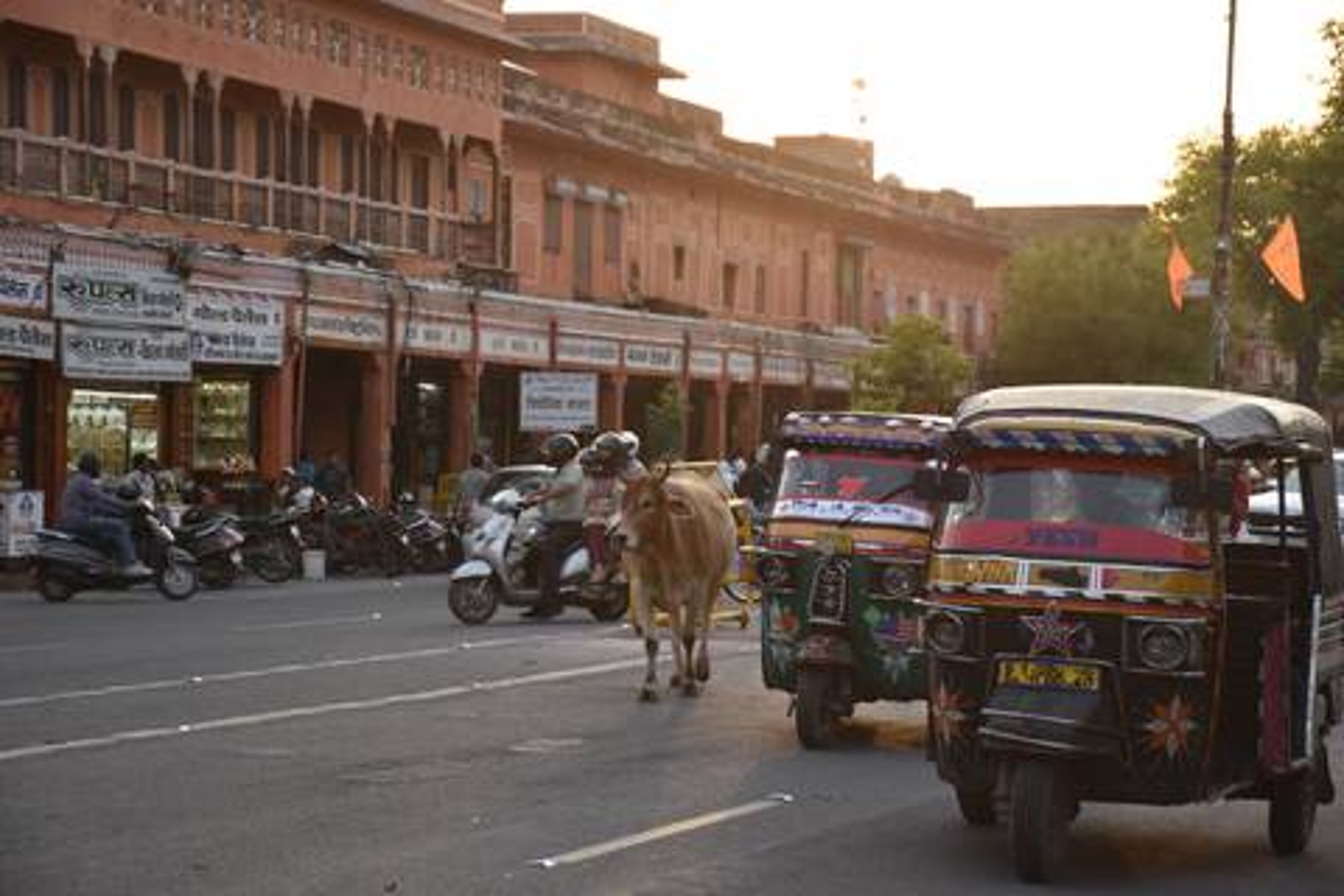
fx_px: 3920
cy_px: 448
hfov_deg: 19.5
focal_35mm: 105
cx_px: 672
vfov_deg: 13.0
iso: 400
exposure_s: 1/320
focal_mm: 70
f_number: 6.3
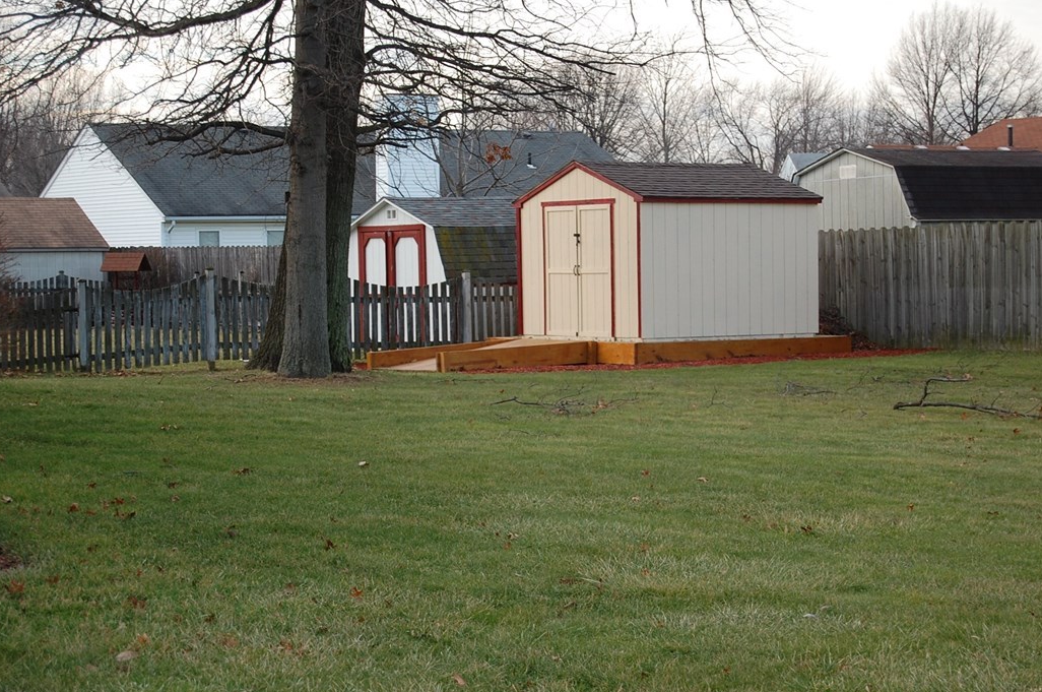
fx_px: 2530
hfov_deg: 23.3
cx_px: 511
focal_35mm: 88
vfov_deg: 15.6
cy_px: 350
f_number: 5.6
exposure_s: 1/125
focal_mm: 55
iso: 220
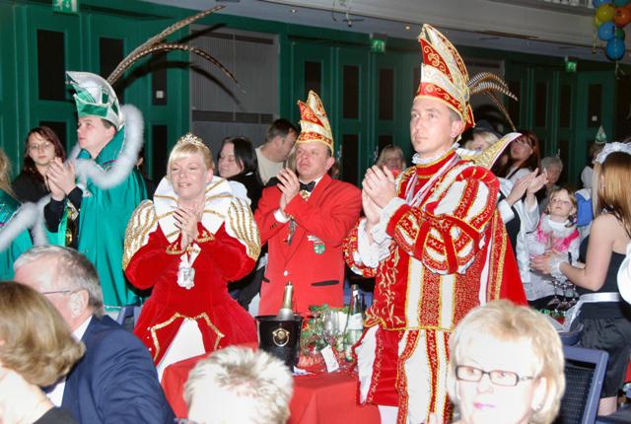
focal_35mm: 72
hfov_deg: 28.0
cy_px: 212
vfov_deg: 19.0
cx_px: 316
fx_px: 1265
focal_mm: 48
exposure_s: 1/60
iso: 400
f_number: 5.6
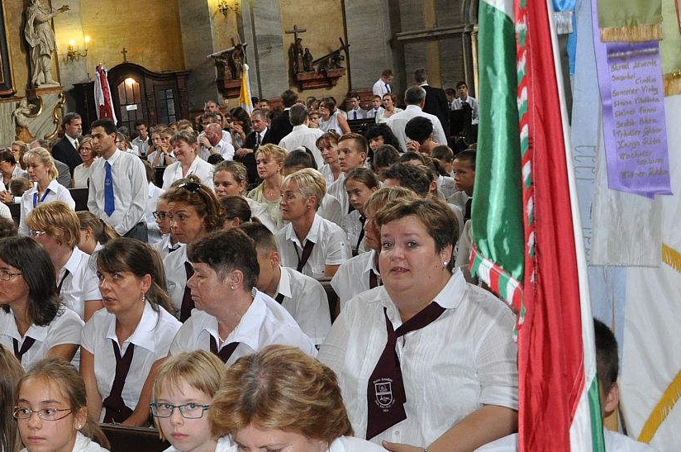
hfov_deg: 31.6
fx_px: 1115
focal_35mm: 59
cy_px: 275
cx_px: 12
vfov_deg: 22.9
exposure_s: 1/60
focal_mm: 18
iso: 800
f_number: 4
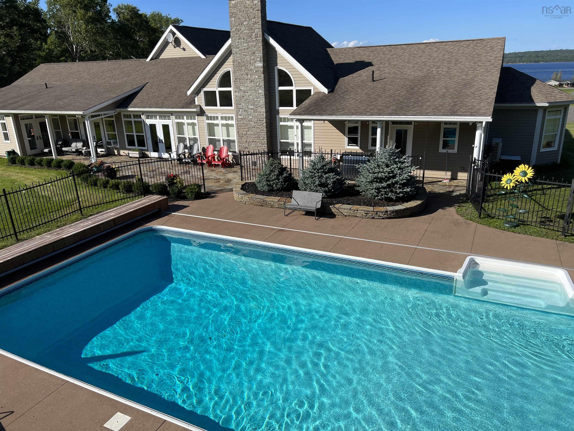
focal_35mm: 26
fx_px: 431
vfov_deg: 53.1
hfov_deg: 67.3
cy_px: 216
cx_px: 287
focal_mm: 5.7
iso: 50
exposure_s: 1/4630
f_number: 1.5
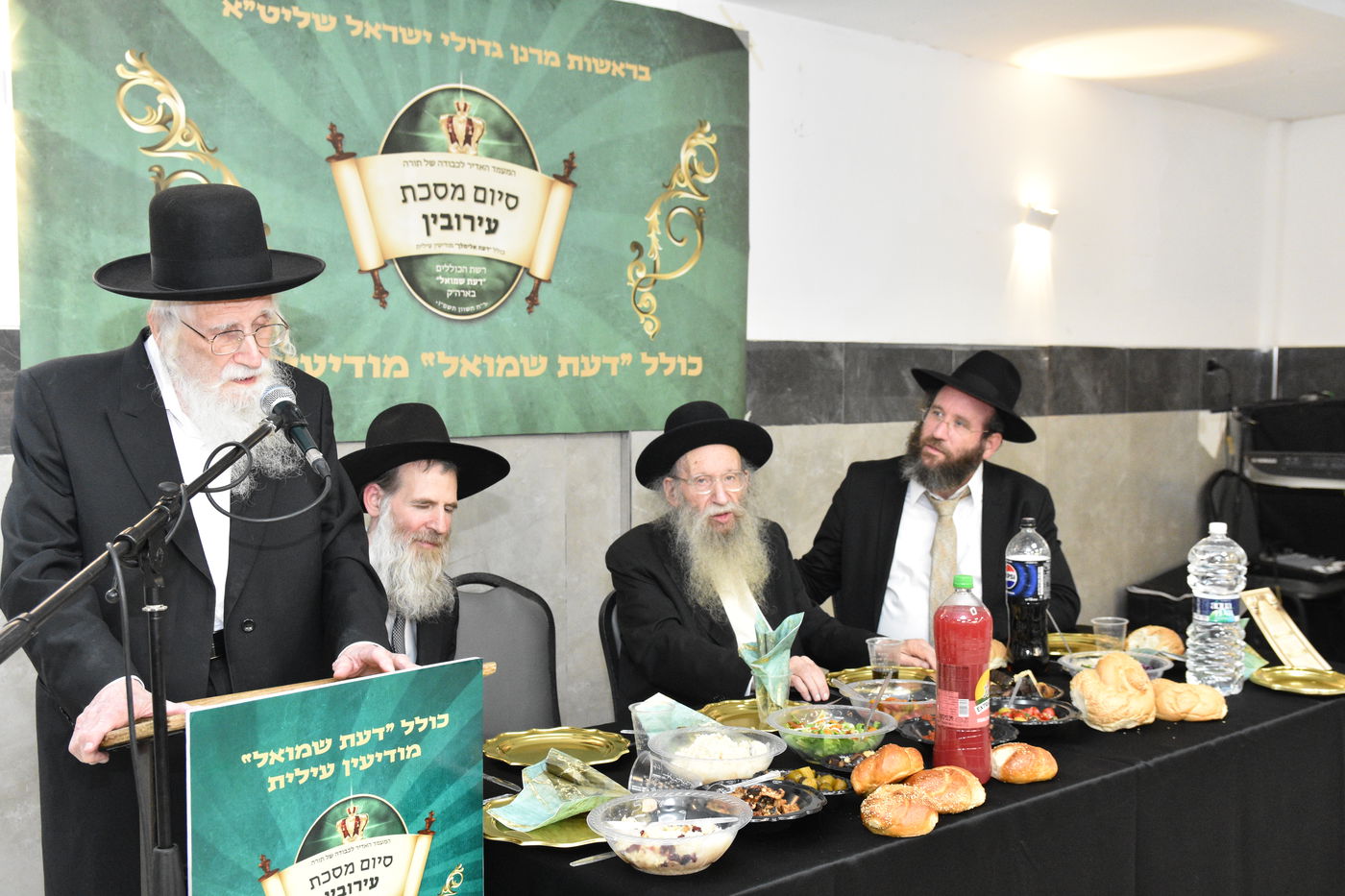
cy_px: 448
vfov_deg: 34.2
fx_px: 1457
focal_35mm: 39
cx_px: 672
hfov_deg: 49.6
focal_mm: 26
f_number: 4.5
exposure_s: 1/160
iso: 3200
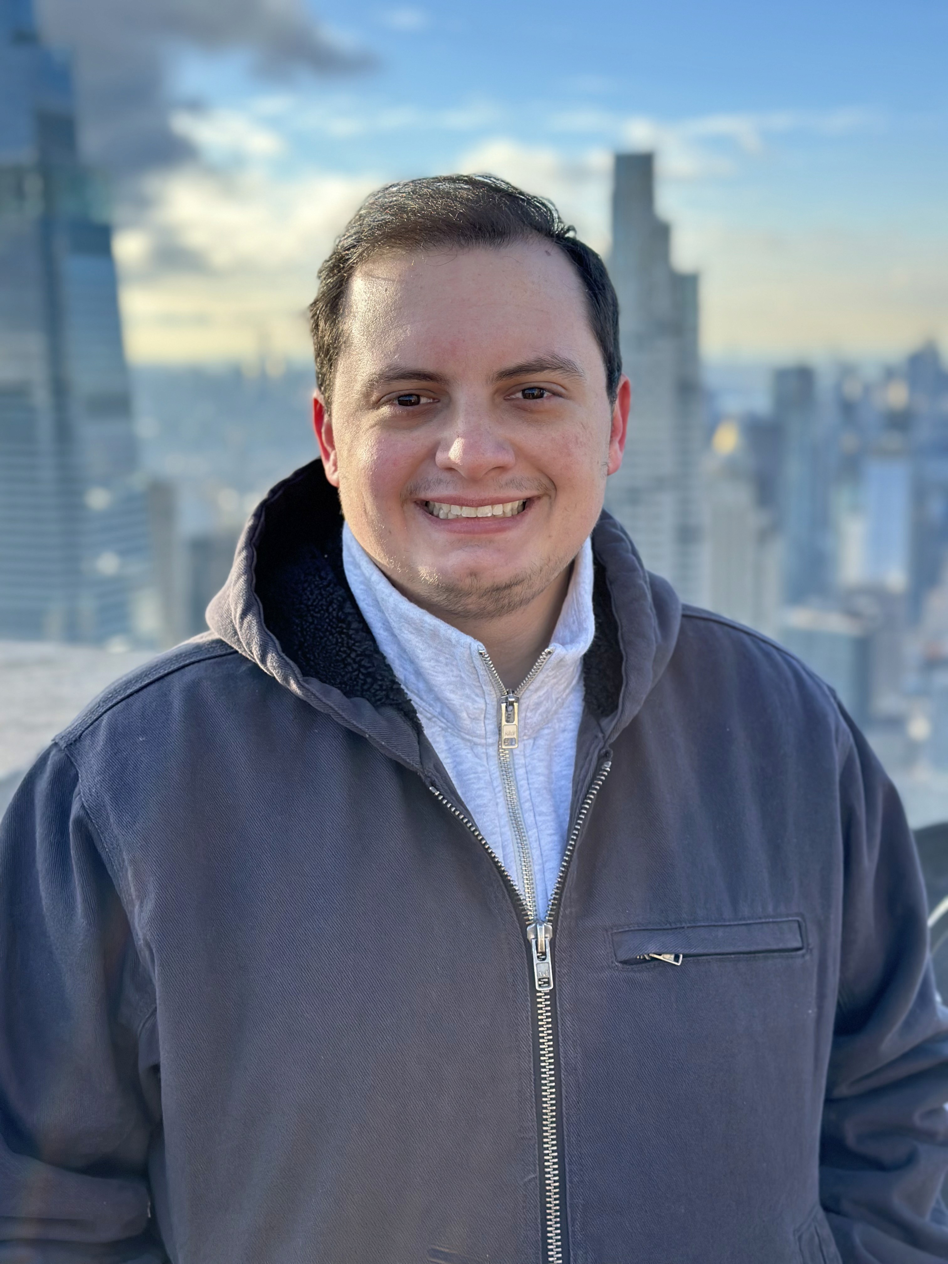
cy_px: 632
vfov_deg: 39.7
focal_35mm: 48
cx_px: 474
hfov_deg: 30.3
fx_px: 1753
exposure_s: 1/1497
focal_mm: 6.86
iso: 80
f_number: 1.78
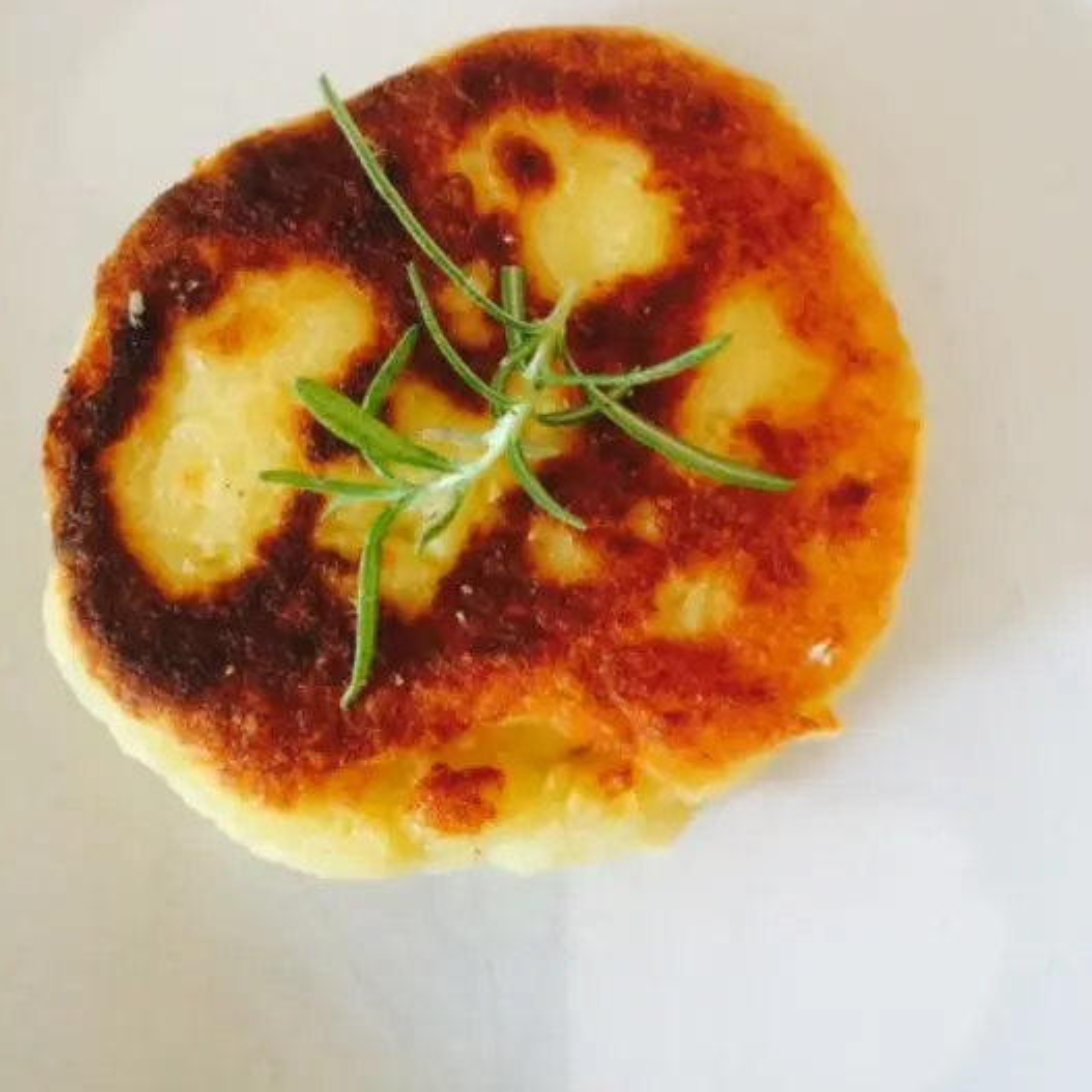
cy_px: 429
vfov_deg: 46.9
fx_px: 1249
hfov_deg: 47.2
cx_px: 543
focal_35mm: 35
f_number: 2.2
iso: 320
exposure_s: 1/15
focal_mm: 4.15
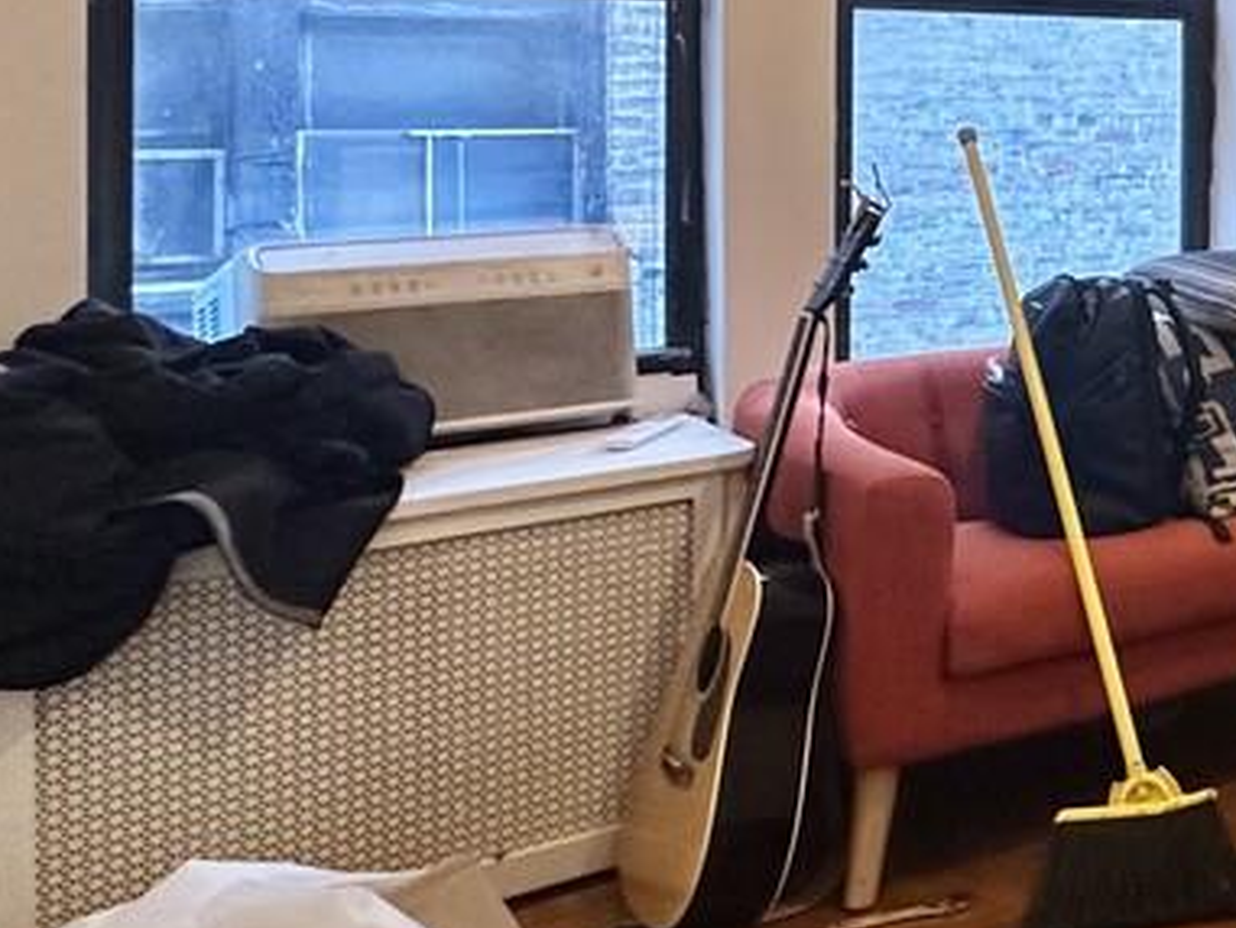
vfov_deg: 28.6
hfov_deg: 28.2
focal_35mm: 49
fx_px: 1750
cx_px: 1784
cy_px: 104
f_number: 2.2
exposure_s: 1/60
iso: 320
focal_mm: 2.22
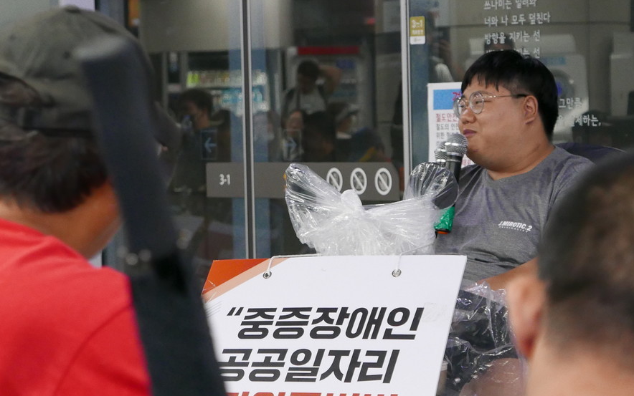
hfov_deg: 15.6
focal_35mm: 134
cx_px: 310
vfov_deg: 9.8
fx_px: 2316
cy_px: 223
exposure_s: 1/125
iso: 1600
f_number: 2.8
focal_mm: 34
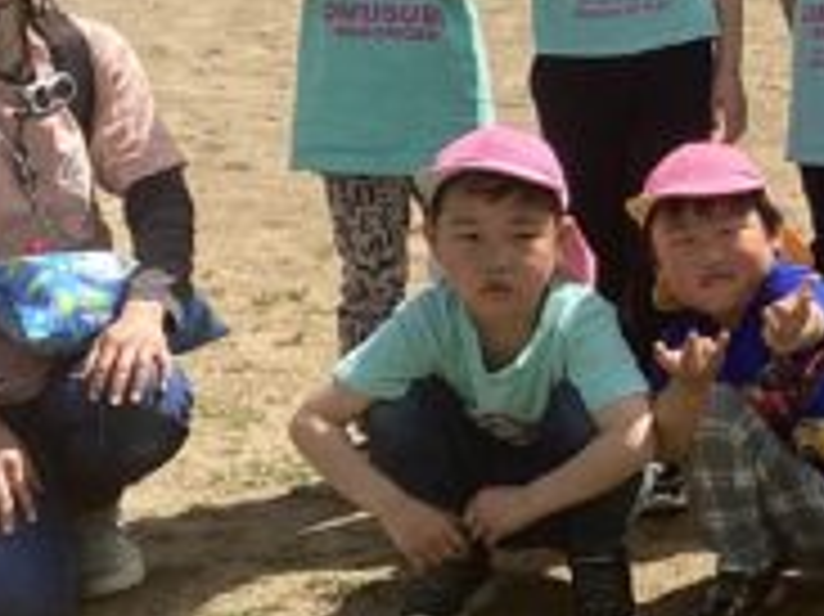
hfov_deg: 14.4
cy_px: 193
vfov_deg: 11.4
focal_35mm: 130
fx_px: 3092
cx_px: 1162
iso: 25
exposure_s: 1/1006
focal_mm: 3.3
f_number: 2.4
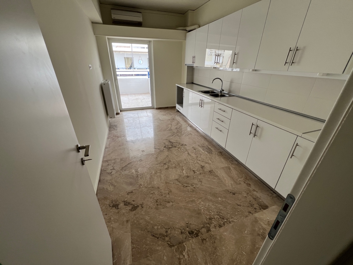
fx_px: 133
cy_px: 132
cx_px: 176
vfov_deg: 89.9
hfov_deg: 106.2
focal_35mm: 13
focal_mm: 1.57
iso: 50
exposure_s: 1/99
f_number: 1.8
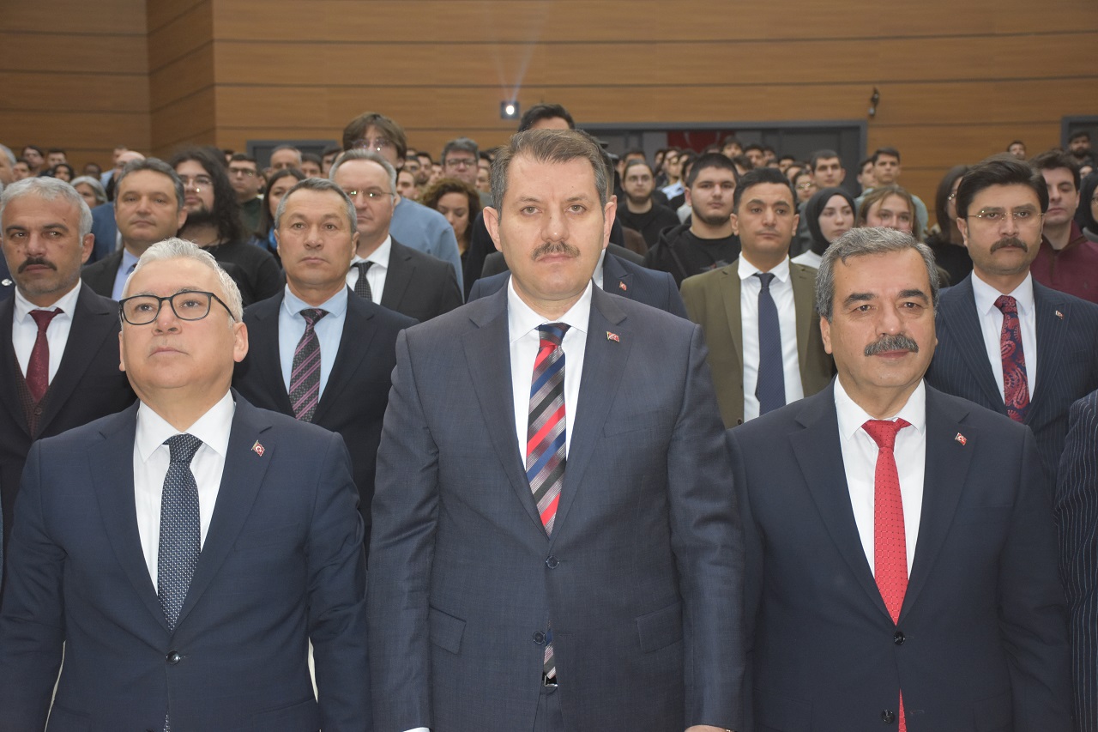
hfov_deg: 37.9
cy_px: 366
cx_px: 549
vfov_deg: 25.7
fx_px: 1601
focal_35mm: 52
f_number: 4.2
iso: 1600
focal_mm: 35
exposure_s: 1/60
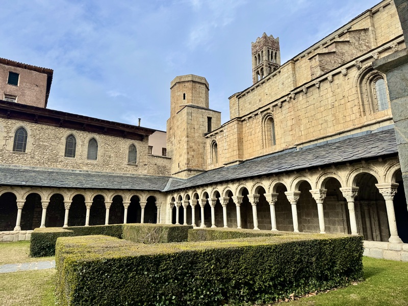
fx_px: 283
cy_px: 153
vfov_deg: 56.8
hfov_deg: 71.6
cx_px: 204
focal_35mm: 24
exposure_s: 1/3413
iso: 80
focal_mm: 6.76
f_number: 1.78
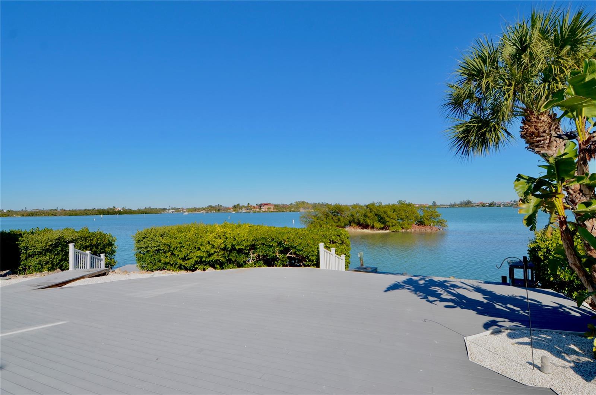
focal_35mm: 36
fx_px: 595
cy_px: 198
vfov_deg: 36.7
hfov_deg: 53.2
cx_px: 298
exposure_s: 1/320
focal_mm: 24
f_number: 9
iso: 100
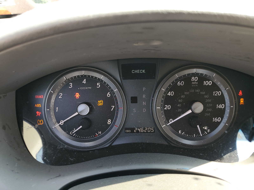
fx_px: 191
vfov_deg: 53.1
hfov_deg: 67.3
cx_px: 127
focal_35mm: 26
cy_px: 95
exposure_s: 1/120
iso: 51
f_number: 1.5
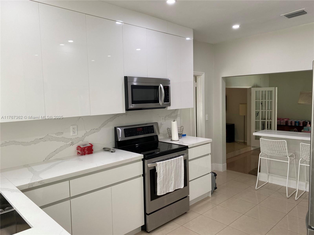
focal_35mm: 26
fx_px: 236
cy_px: 118
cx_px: 157
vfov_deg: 53.1
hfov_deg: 67.3
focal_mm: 4.25
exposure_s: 1/120
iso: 64
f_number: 1.8
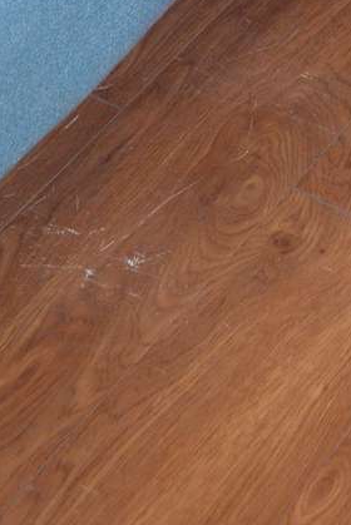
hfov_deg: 7.7
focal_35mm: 175
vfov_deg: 10.4
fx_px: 2555
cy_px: -667
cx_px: 534
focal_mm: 35
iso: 1250
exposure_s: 1/200
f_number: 5
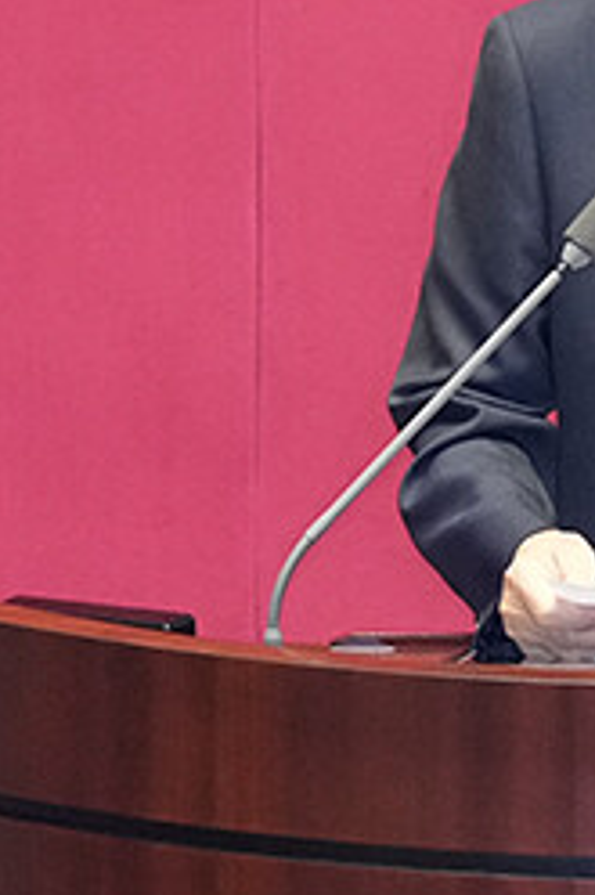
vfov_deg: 2.6
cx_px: 788
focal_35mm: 808
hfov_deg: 1.7
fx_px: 20058
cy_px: -76
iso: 3200
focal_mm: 200
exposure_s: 1/160
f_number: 3.2
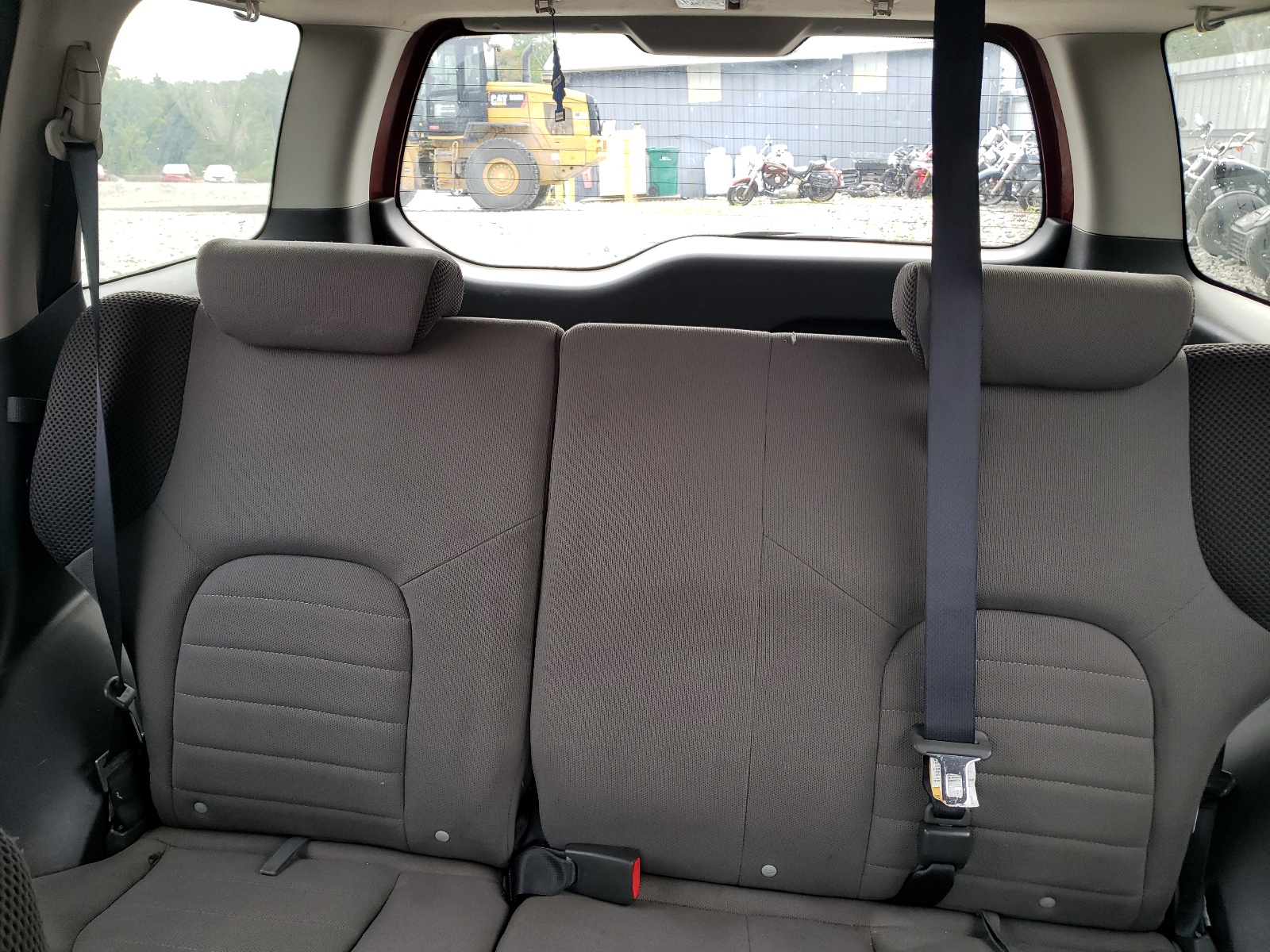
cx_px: 635
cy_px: 476
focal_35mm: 26
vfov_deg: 53.1
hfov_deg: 67.3
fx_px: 954
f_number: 1.5
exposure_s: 1/60.2
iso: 63
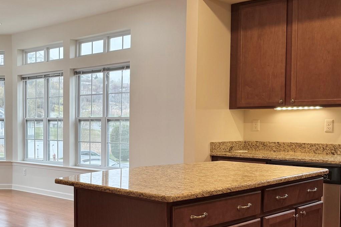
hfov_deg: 37.9
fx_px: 474
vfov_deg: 26.9
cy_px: 143
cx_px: 59
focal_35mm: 50
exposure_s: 1/120
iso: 80
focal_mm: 6.76
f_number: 1.78
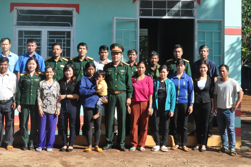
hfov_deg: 31.9
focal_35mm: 63
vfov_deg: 21.3
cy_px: 34
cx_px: 126
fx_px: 439
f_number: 14
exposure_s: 1/800
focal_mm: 26
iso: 1600
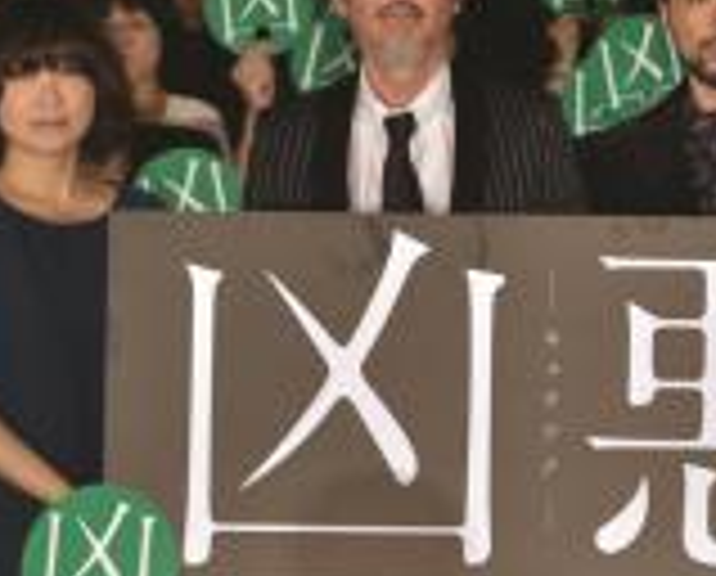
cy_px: 254
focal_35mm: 387
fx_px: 8221
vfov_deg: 4.0
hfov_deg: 5.0
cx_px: 743
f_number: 5.6
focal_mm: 98
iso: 800
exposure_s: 1/60
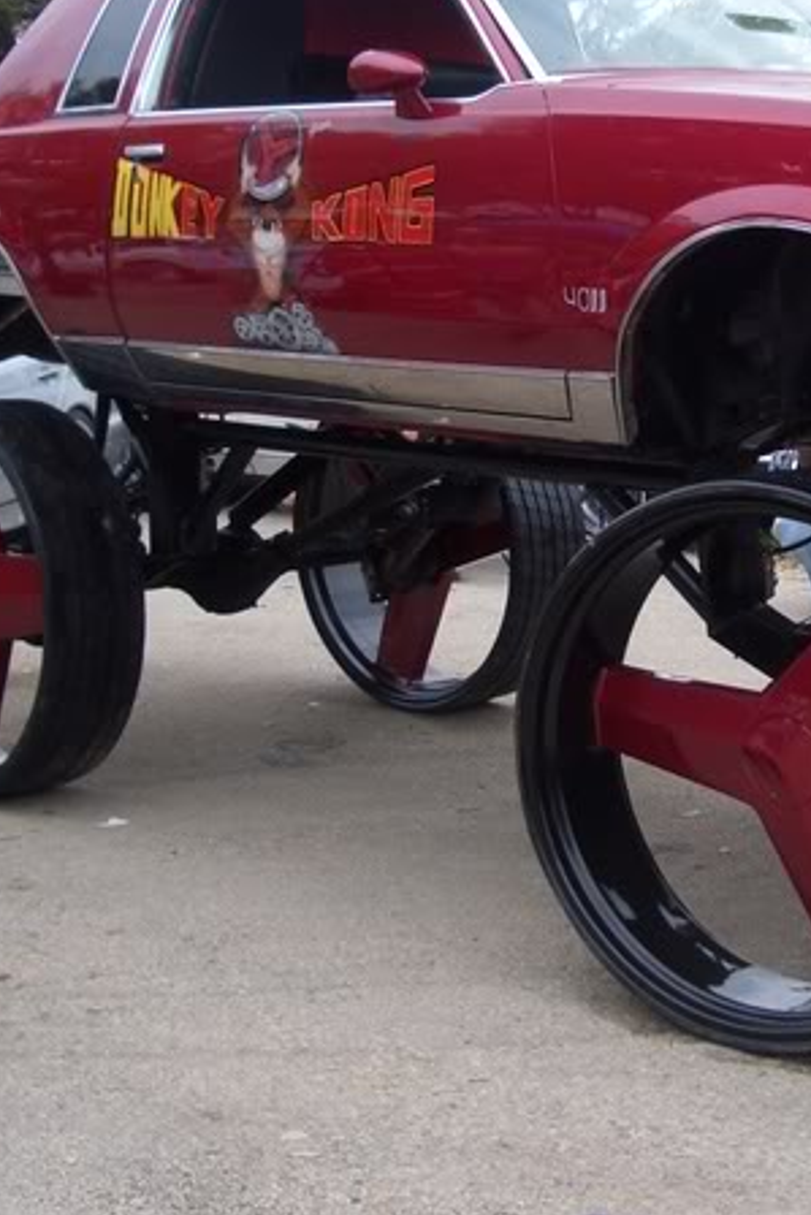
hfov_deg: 20.7
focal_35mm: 65
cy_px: 475
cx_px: 651
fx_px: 2195
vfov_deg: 30.8
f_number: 2.6
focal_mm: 5.8
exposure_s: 1/125
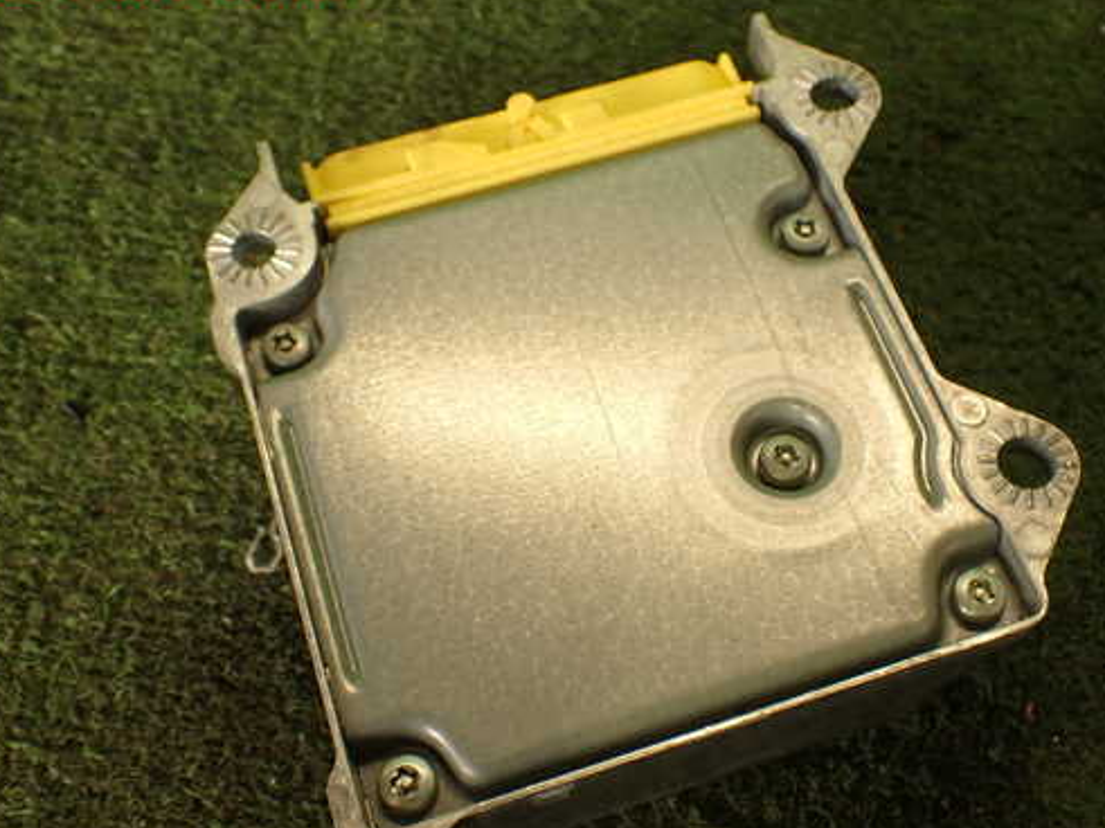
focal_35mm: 44
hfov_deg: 42.9
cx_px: 608
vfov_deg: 32.8
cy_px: 461
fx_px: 1404
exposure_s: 1/60
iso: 200
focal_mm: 6.37
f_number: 2.5
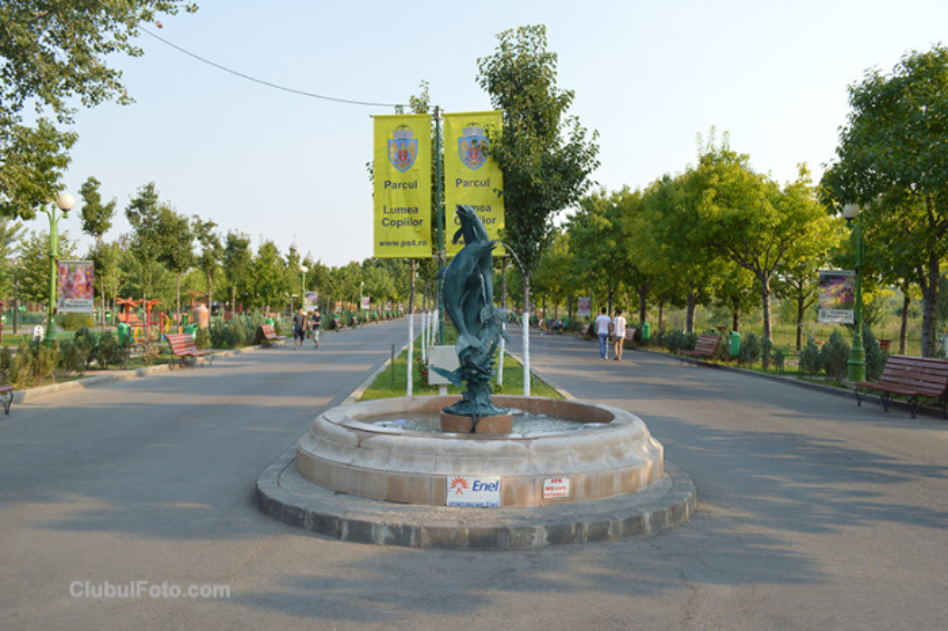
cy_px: 316
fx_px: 711
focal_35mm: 27
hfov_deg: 67.4
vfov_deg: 47.9
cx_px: 474
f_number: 5.6
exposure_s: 1/640
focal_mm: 18
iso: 400
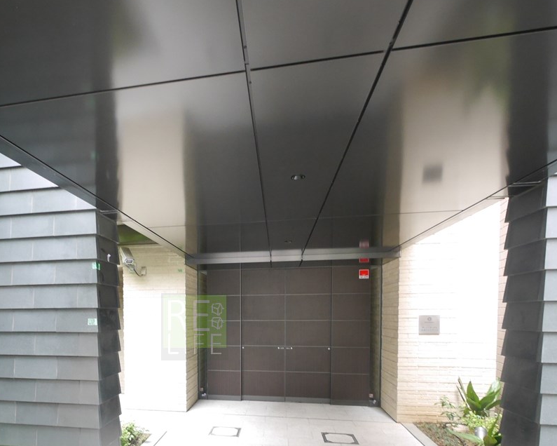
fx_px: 363
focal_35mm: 22
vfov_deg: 60.2
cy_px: 327
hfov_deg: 73.2
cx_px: 195
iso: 1000
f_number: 4
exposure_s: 1/60
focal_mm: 7
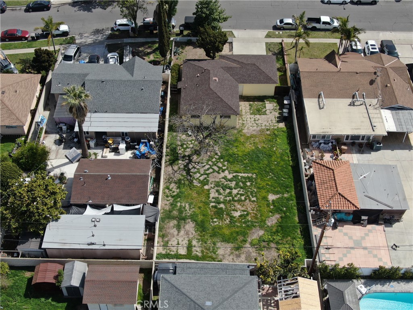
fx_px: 561
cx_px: 206
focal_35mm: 47
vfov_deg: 30.9
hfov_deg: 40.4
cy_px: 155
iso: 100
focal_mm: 8.42
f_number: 3.8
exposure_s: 1/800
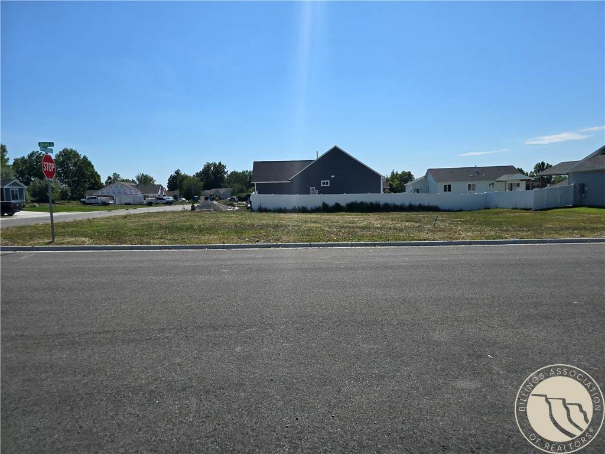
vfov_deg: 58.9
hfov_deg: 73.9
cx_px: 302
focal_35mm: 23
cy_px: 227
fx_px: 402
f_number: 1.7
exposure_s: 1/1533
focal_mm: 6.3
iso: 12
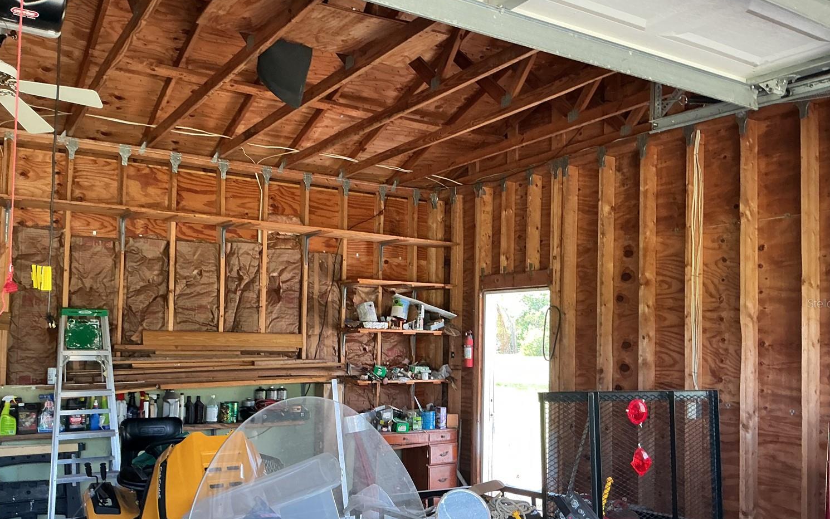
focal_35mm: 33
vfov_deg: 38.2
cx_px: 414
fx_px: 747
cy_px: 303
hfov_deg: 58.1
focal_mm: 3
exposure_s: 1/60
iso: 80
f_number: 1.8
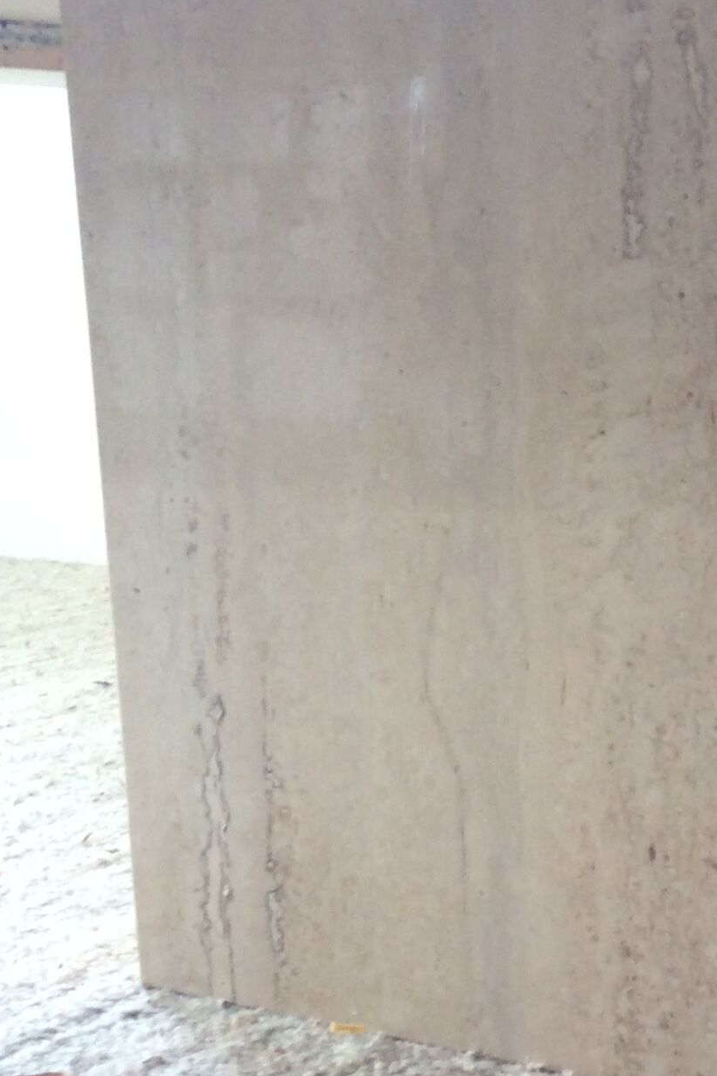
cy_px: 655
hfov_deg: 18.7
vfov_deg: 28.8
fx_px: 2092
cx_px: 783
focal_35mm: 70
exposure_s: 1/25
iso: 50
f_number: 2.4
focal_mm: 3.3
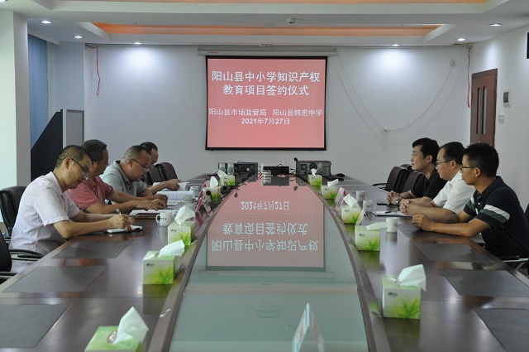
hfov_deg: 35.1
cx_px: 264
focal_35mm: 57
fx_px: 837
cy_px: 176
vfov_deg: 23.7
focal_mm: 38
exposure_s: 1/60
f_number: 8
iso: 800
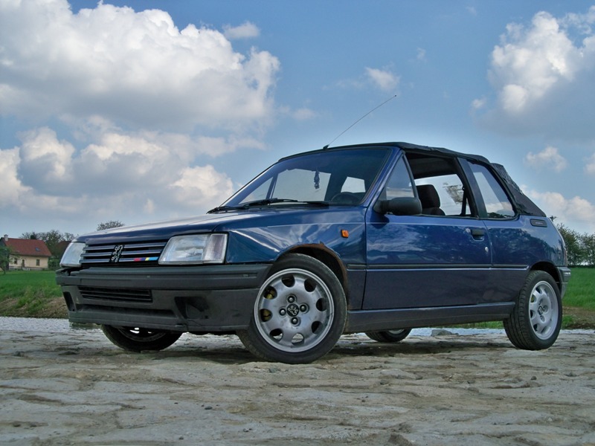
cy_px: 223
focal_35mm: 50
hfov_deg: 38.2
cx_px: 298
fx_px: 859
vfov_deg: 29.1
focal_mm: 8.8
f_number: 3.8
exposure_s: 1/800
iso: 160
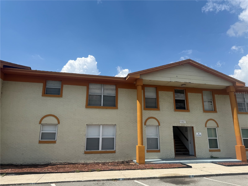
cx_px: 124
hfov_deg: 71.6
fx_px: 172
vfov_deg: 56.8
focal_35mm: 24
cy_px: 93
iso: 80
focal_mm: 6.76
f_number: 1.78
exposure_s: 1/6173
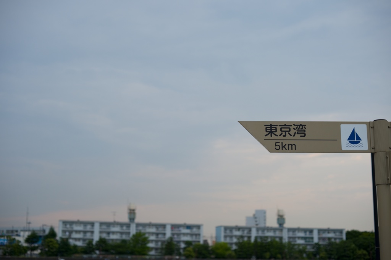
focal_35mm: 50
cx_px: 196
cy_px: 130
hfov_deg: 39.6
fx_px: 543
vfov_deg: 26.9
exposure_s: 1/800
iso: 200
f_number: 4
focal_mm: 50
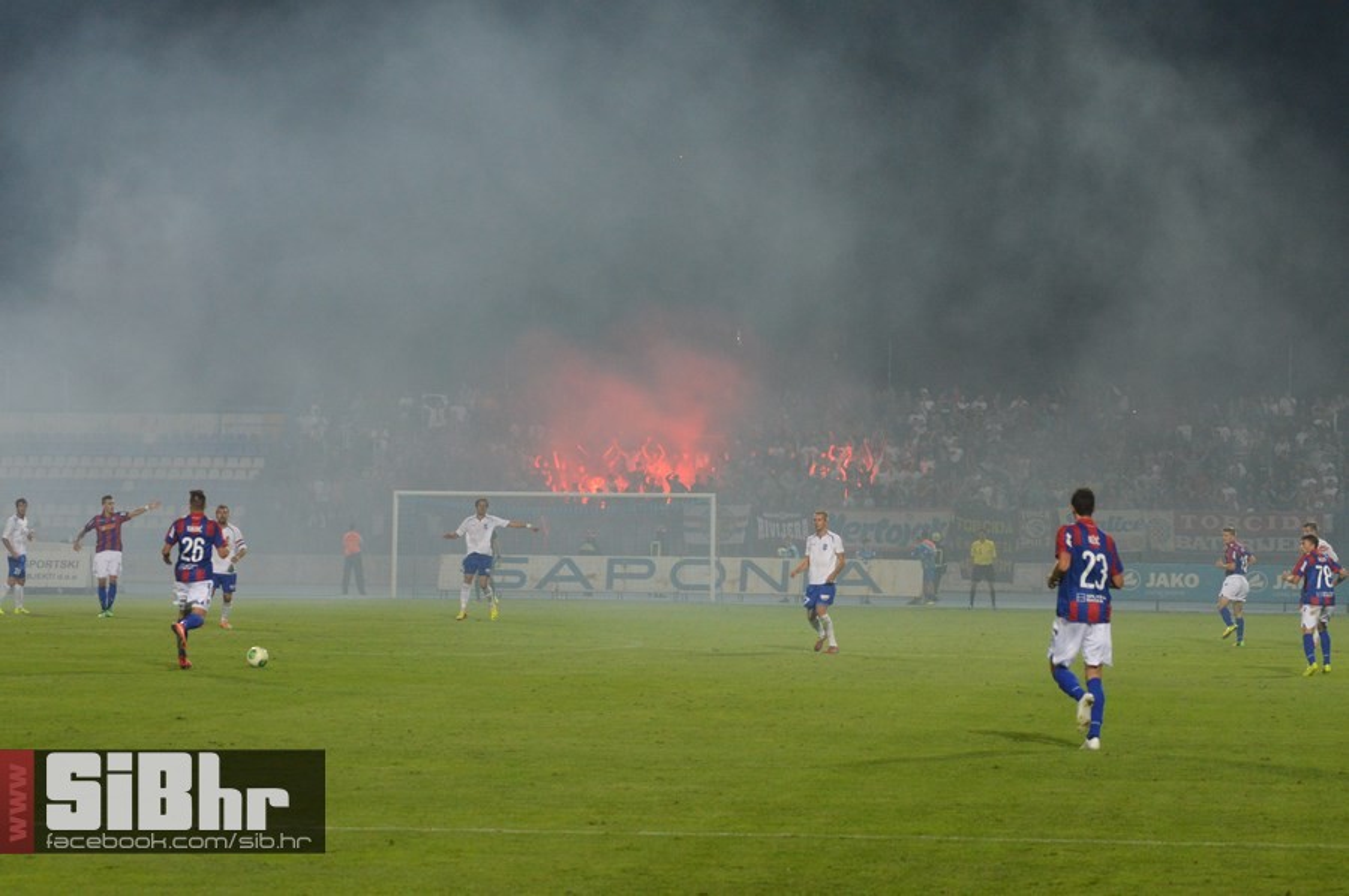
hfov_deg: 16.1
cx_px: 674
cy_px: 448
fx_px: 4772
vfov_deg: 10.7
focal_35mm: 128
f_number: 7.1
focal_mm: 85
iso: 1600
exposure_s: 1/160
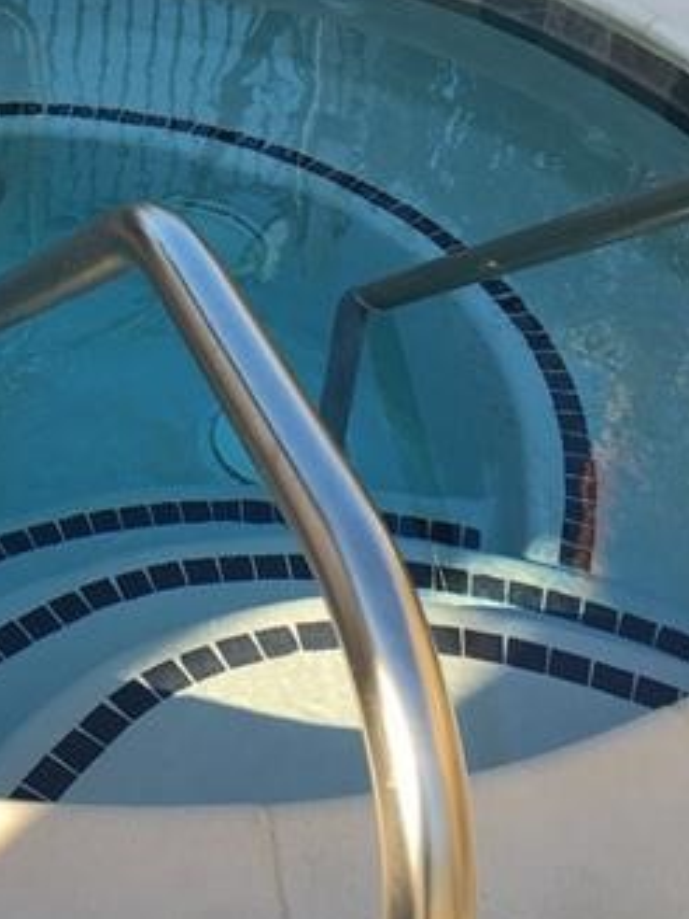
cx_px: 28
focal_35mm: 68
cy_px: 59
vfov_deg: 27.3
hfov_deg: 21.0
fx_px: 1805
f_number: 2.2
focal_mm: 4.15
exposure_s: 1/311
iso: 25
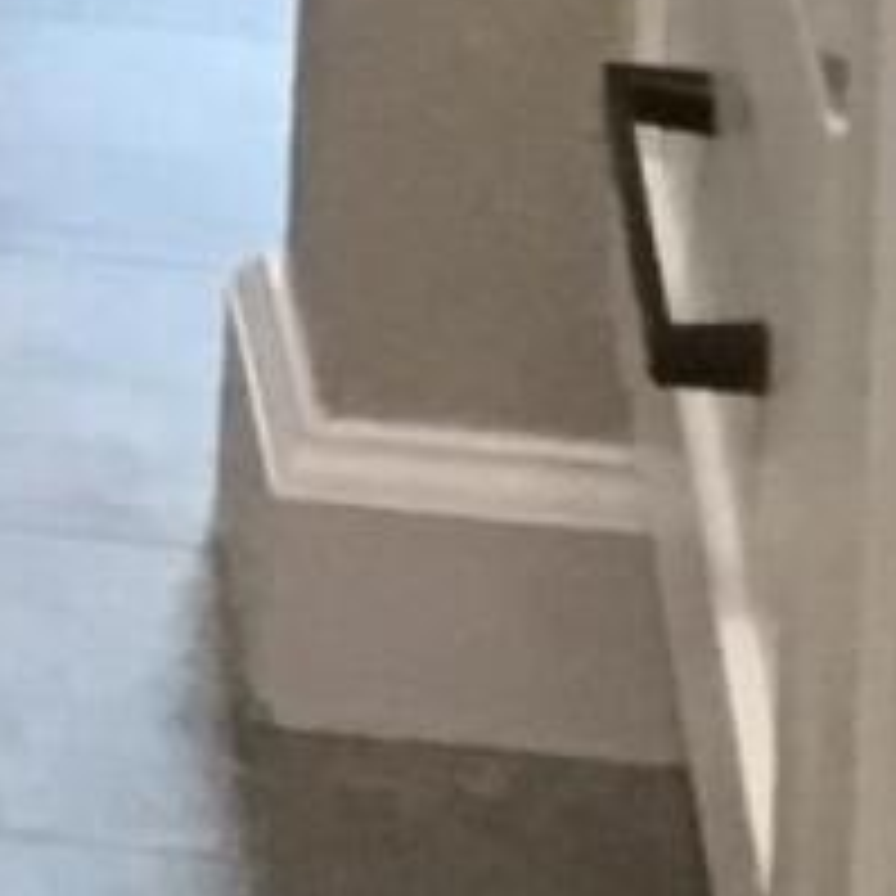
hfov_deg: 6.1
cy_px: -2629
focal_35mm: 276
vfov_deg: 5.5
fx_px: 8082
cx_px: -1211
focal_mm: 3.3
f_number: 2.4
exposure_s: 1/30
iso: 40
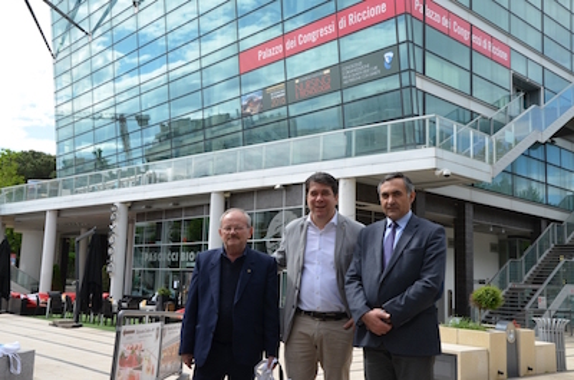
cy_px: 190
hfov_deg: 51.4
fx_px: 597
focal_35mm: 38
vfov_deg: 35.3
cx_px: 287
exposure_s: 1/250
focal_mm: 25
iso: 200
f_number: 8
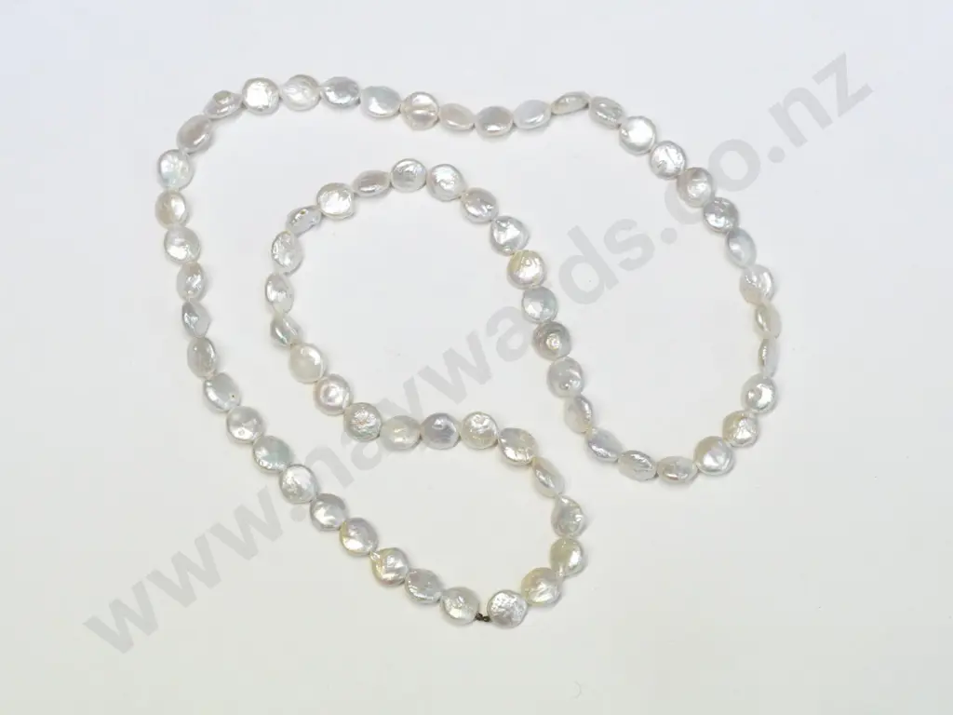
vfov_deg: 12.3
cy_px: 358
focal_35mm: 120
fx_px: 3304
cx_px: 476
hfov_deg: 16.4
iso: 1600
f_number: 5
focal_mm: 60
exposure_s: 1/250
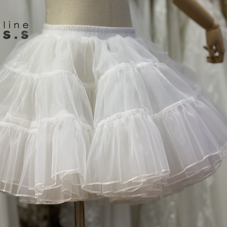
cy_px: 114
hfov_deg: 27.7
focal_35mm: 62
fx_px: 460
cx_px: 95
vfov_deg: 27.7
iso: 64
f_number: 2.4
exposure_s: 1/122
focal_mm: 6
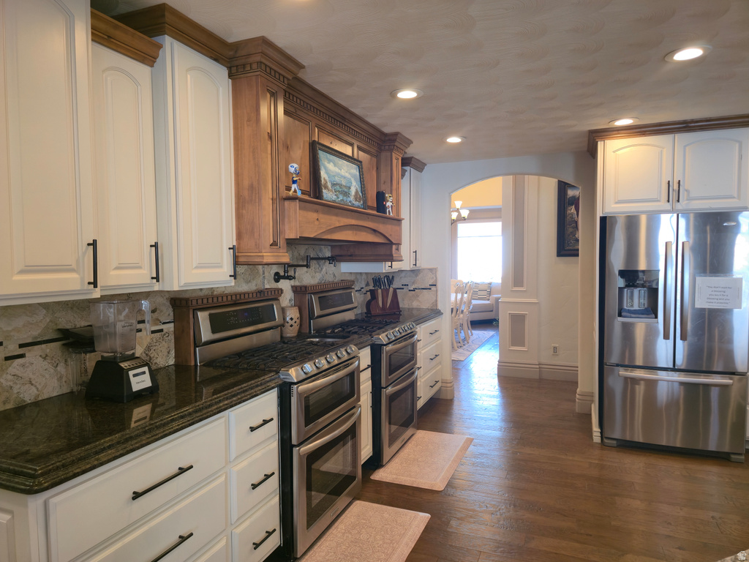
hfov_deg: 73.9
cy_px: 281
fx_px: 498
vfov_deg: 58.9
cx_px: 374
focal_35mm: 23
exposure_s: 1/60
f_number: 1.7
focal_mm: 6.3
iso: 50
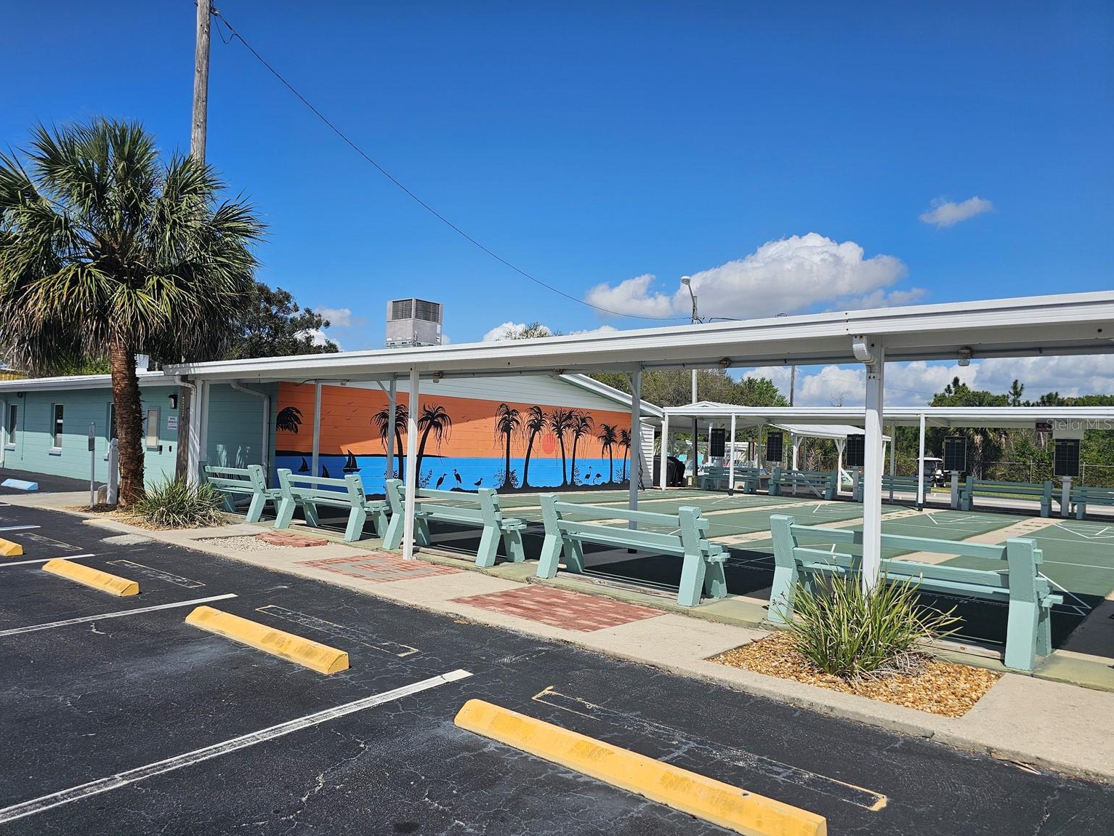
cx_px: 533
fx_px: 772
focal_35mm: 24
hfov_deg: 71.6
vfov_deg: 56.8
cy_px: 424
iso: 10
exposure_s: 1/1437
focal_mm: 6.3
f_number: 1.7
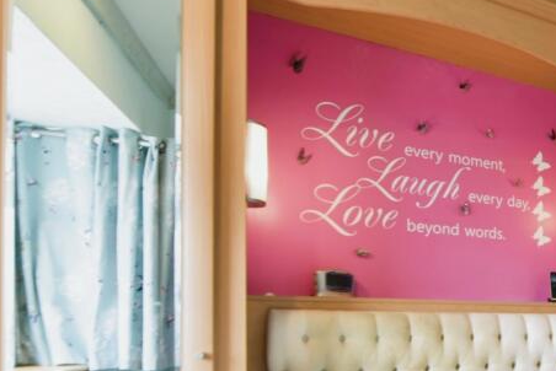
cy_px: 342
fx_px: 525
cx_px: 554
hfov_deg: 46.8
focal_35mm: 34
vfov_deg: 36.3
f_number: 9
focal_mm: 15
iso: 800
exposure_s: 1/15
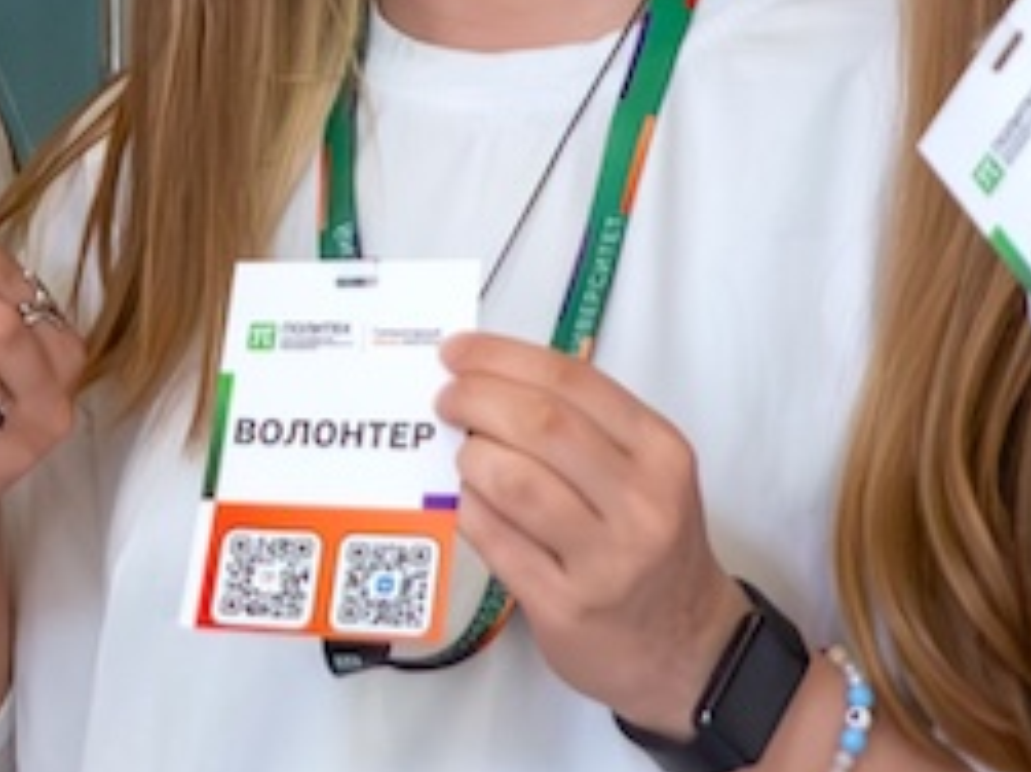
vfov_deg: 7.7
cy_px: -18
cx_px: -209
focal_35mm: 193
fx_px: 5746
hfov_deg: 10.1
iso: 1600
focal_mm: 28
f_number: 4
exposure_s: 1/100
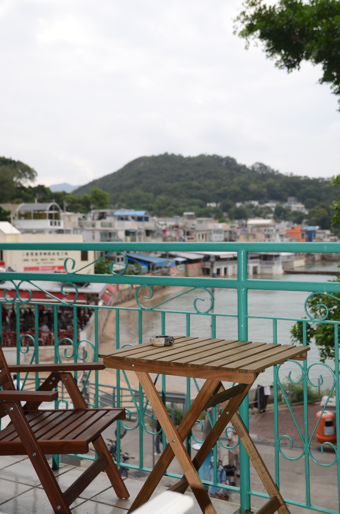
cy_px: 257
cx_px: 170
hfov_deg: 29.7
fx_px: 640
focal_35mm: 45
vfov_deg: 43.7
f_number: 4.5
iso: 100
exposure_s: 1/250
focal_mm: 30
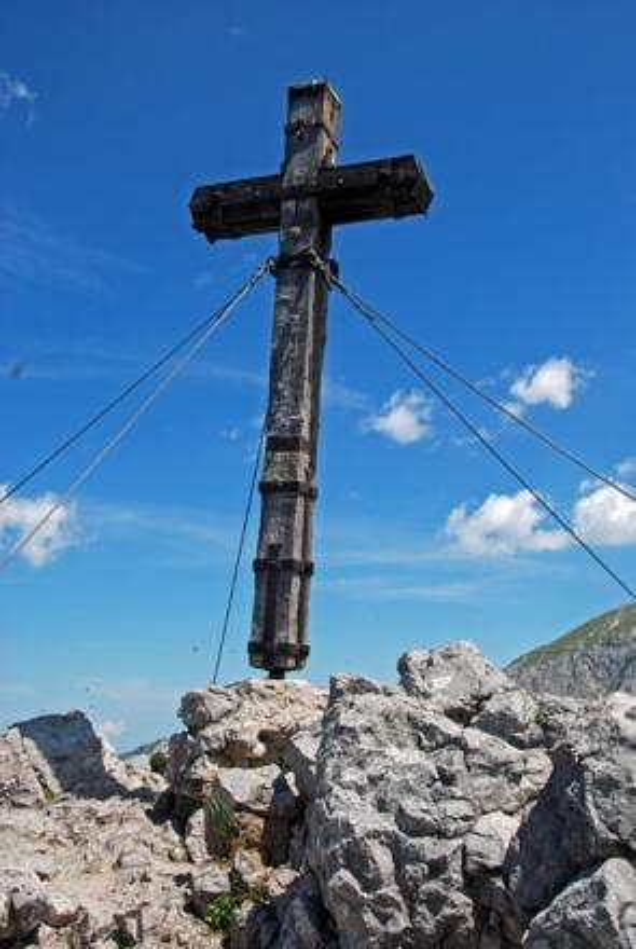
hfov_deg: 34.3
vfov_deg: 49.5
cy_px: 474
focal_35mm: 39
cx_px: 318
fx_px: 1029
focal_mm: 26
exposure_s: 1/250
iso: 125
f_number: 8
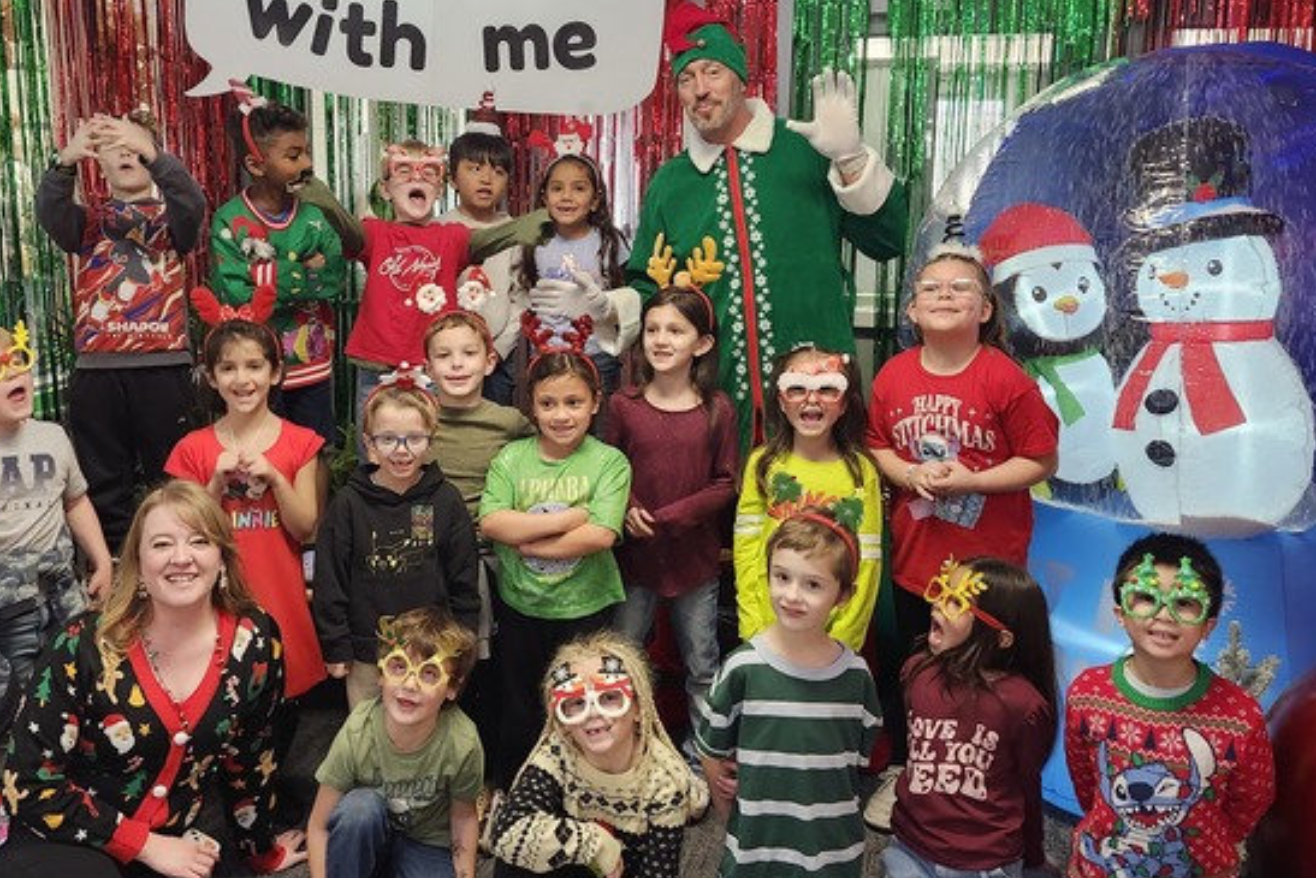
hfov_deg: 54.3
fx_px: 1280
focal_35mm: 35
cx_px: 599
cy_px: 351
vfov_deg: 37.7
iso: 320
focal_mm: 5.54
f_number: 1.8
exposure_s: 1/60
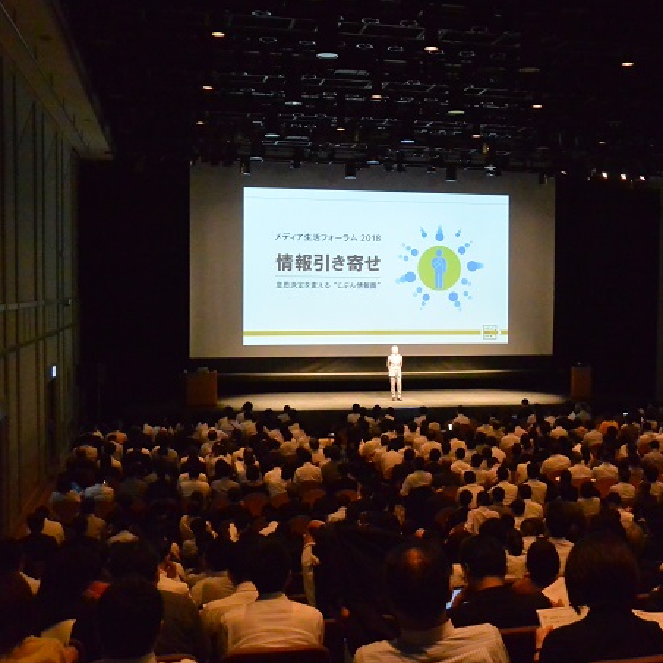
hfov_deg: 39.8
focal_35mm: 42
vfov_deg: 40.0
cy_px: 335
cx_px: 405
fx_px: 910
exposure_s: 1/30
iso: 3200
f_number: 4.2
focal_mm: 12.1
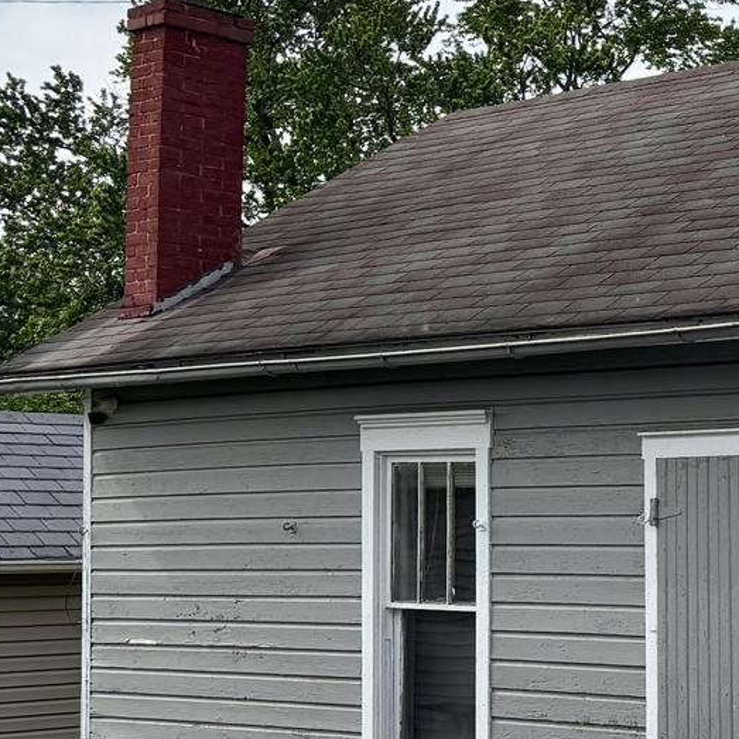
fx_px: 2174
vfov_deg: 19.3
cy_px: 461
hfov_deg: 16.3
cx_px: 1317
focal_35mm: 90
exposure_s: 1/2857
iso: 50
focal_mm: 5.96
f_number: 1.6
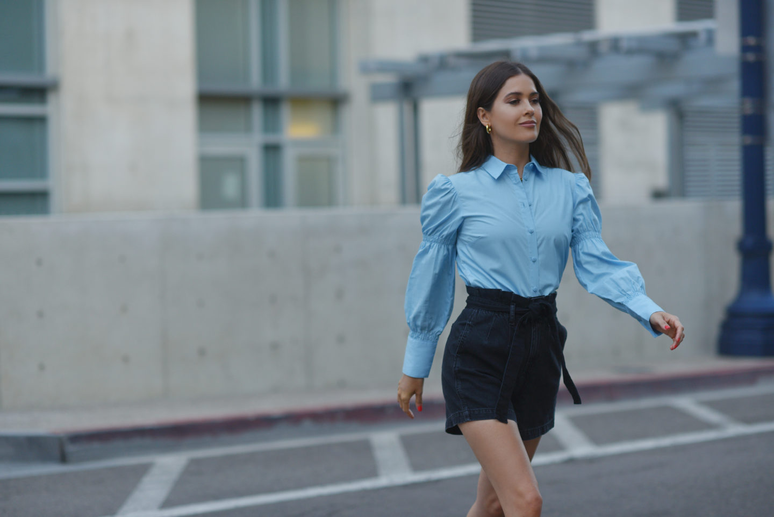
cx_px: 387
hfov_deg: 23.9
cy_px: 258
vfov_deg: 16.1
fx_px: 1828
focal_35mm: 85
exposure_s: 1/1250
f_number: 2.2
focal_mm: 85
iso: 400
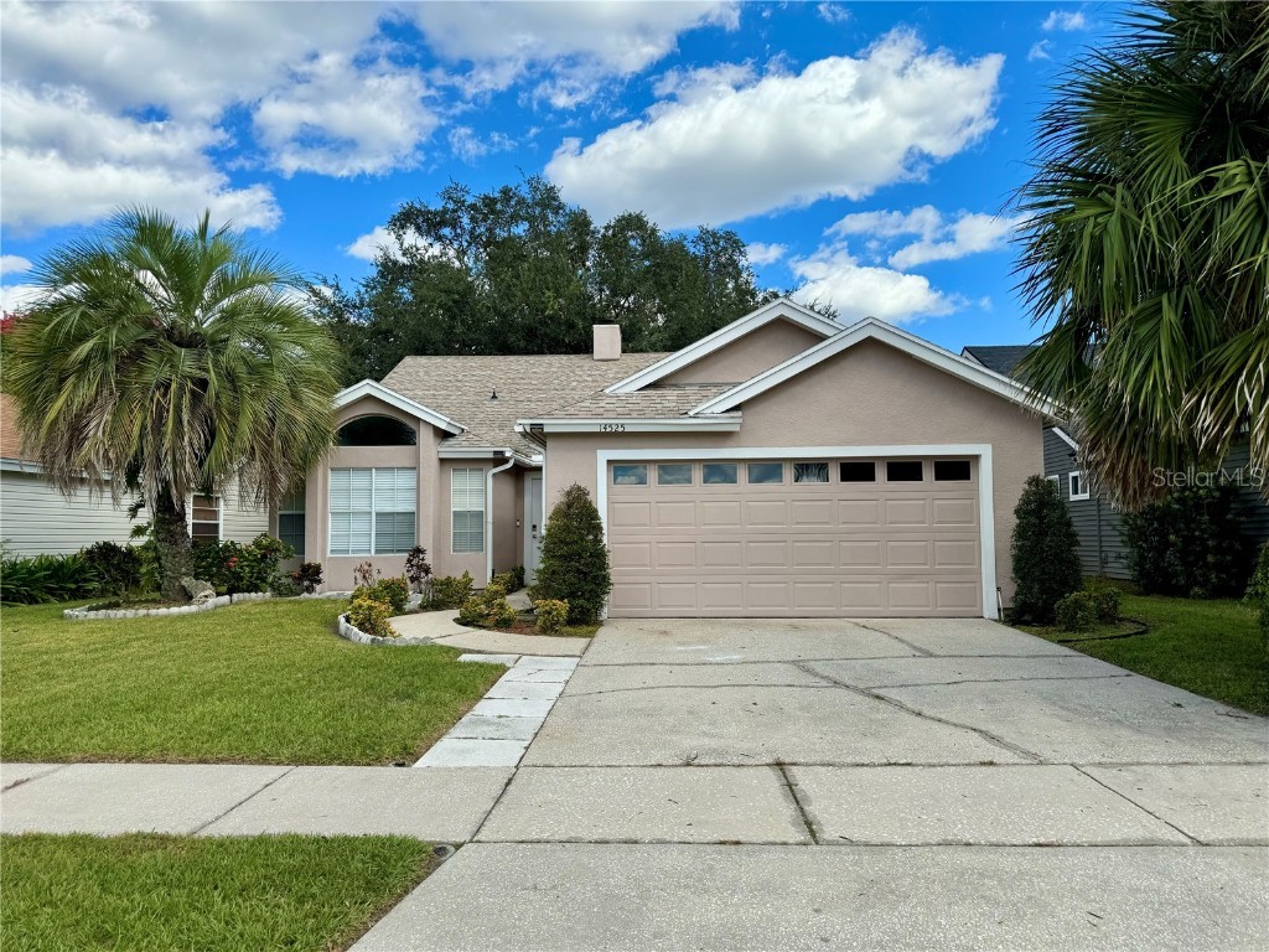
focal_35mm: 24
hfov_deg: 71.6
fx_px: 880
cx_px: 634
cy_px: 476
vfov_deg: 56.8
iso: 80
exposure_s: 1/3597
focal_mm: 6.86
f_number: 1.78
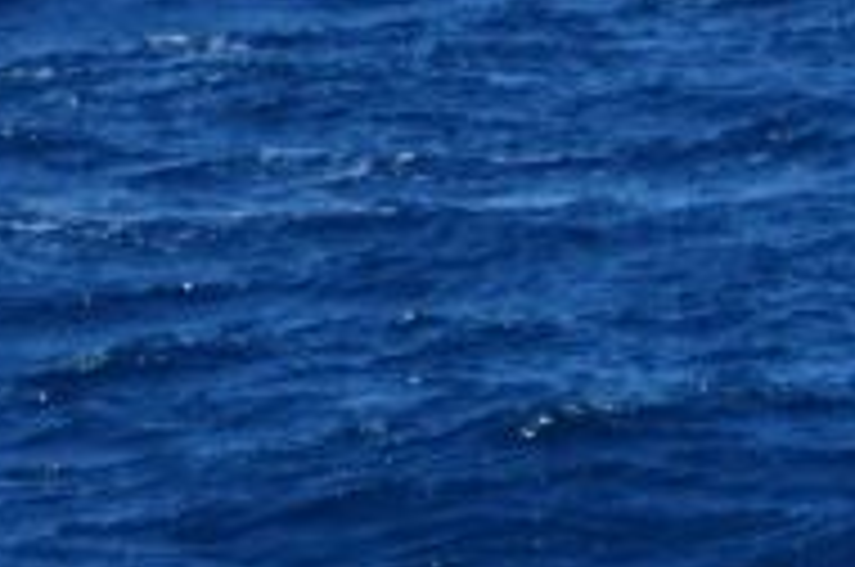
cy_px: -389
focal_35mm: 2529
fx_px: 59962
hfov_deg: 0.8
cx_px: 936
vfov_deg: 0.5
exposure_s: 1/8000
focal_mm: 600
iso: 1000
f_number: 6.3
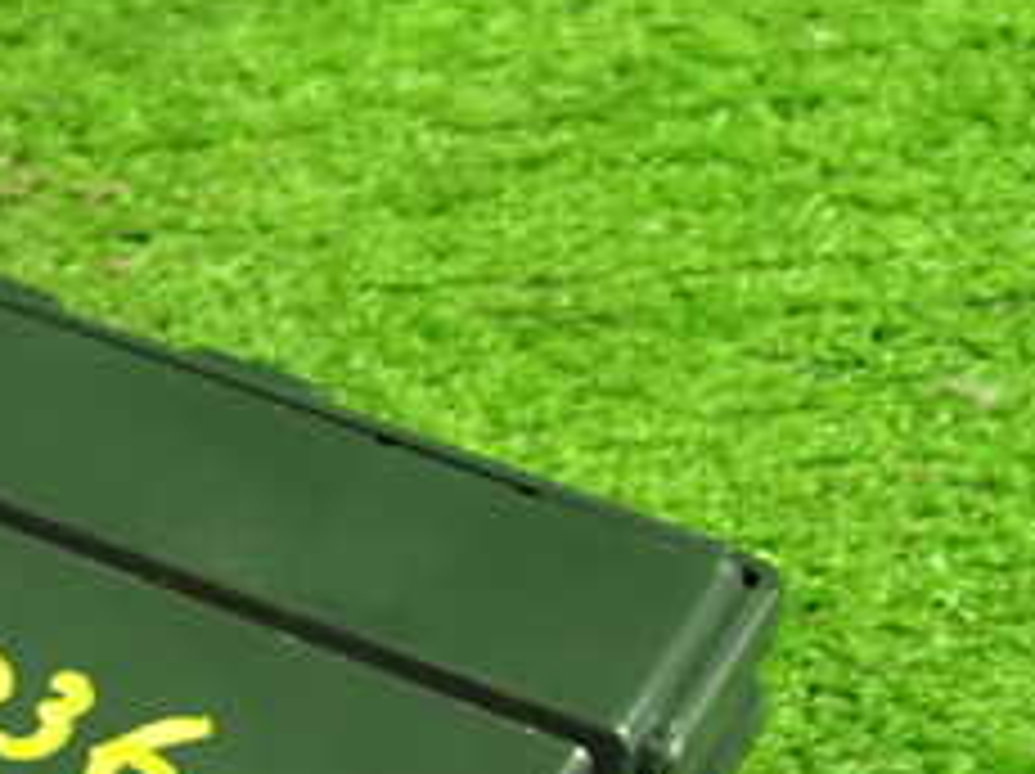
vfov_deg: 13.5
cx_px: -176
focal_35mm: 107
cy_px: 846
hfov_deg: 17.6
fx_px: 3196
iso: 800
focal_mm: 7.31
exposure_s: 1/40
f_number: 2.8
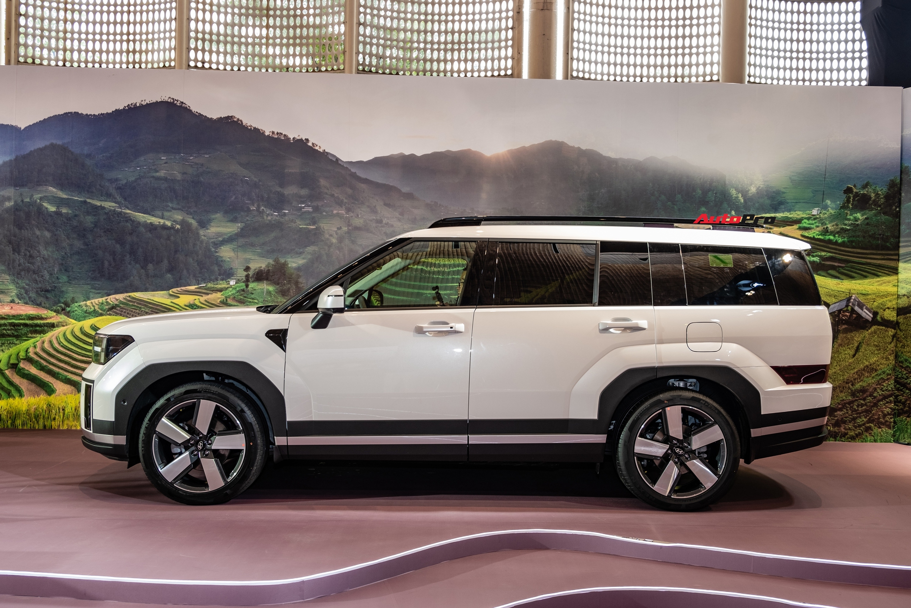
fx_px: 785
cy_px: 304
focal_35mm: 31
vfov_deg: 42.3
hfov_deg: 60.3
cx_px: 456
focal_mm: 20.5
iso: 100
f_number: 4
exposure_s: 1/30
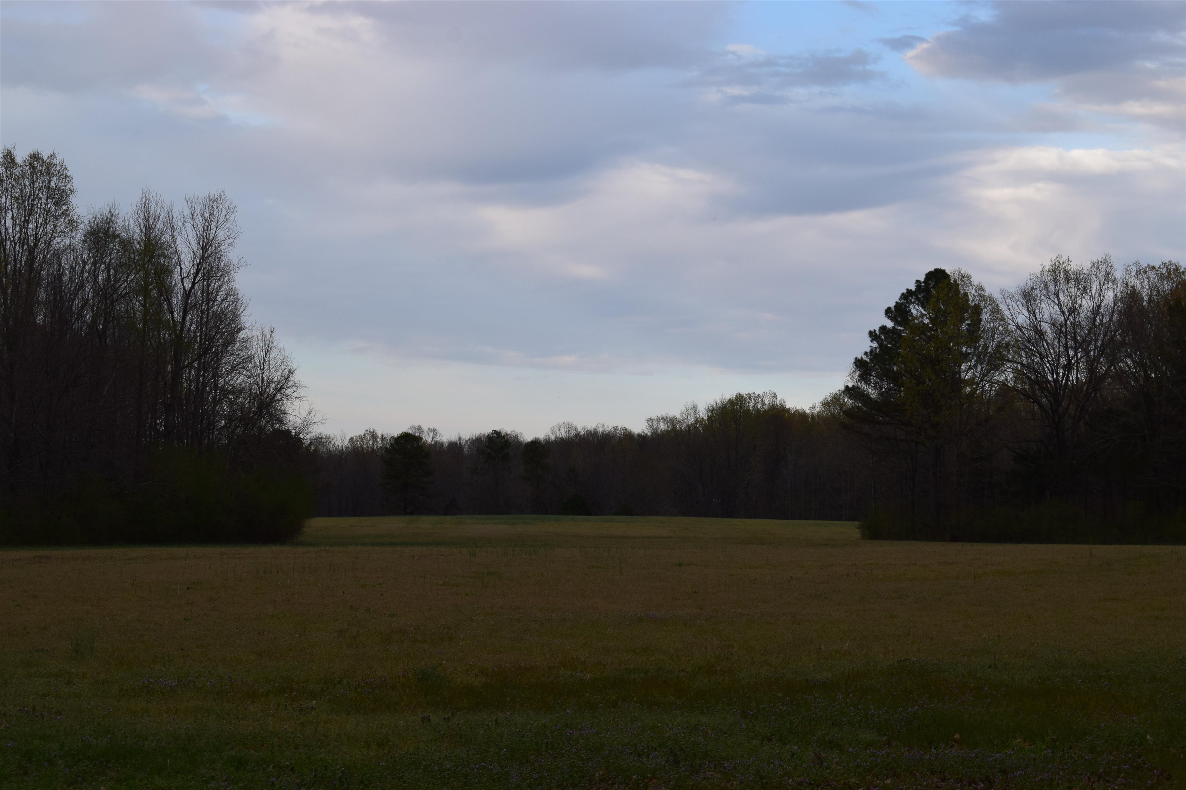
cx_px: 593
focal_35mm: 82
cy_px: 395
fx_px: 2718
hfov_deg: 24.6
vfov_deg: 16.6
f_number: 10
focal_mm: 55
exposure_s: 1/200
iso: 400
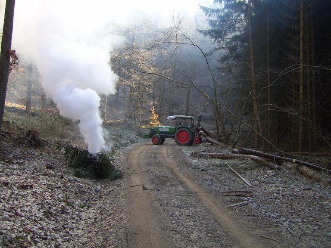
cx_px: 166
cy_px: 124
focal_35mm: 38
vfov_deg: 37.7
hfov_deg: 49.0
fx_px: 363
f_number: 3.2
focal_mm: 7.8
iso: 50
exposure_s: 1/100
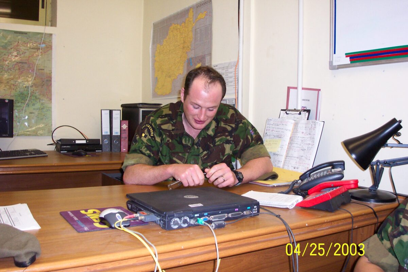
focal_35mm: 35
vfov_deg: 37.9
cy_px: 136
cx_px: 204
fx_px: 397
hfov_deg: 54.4
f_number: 2.8
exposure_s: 1/30
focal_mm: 7.5
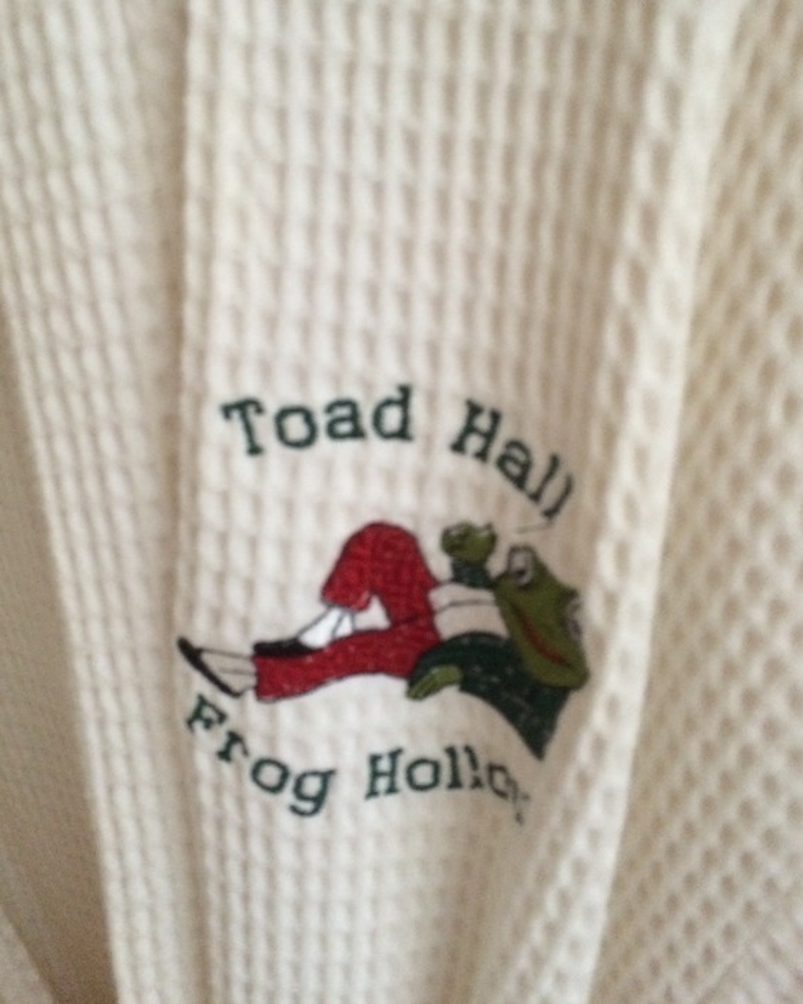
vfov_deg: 57.1
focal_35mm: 31
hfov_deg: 47.1
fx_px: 921
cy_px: 458
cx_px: 409
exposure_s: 1/17
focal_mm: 4.15
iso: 400
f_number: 2.2
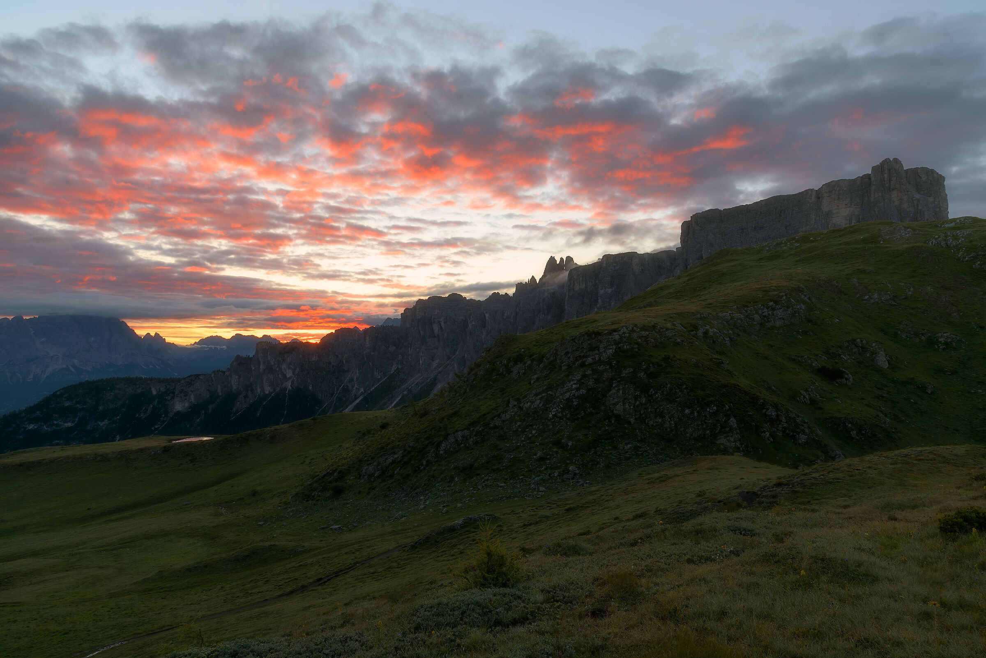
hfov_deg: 73.7
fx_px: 658
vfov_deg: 53.2
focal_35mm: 24
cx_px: 493
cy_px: 329
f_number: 16
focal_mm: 24
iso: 64
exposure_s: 1/2
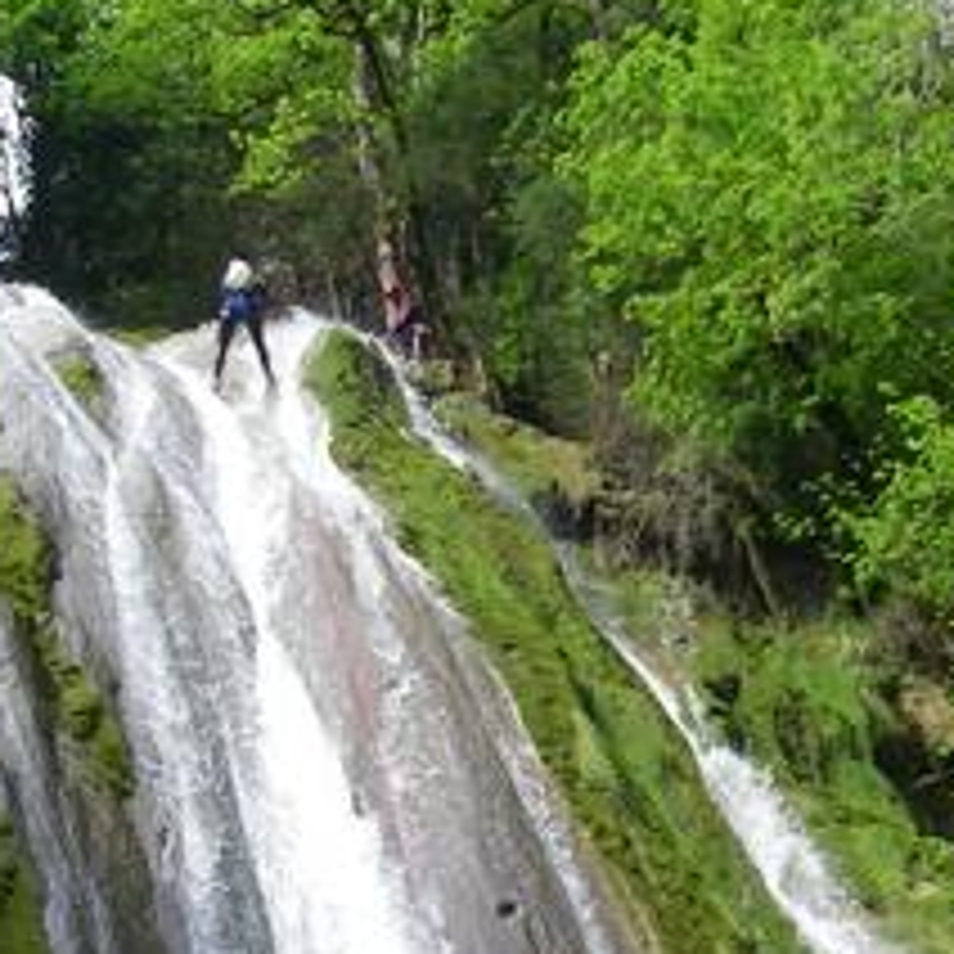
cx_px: 518
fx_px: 3960
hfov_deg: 13.7
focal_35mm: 127
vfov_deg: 13.7
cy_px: 670
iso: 64
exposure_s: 1/125
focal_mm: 6.3
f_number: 3.3
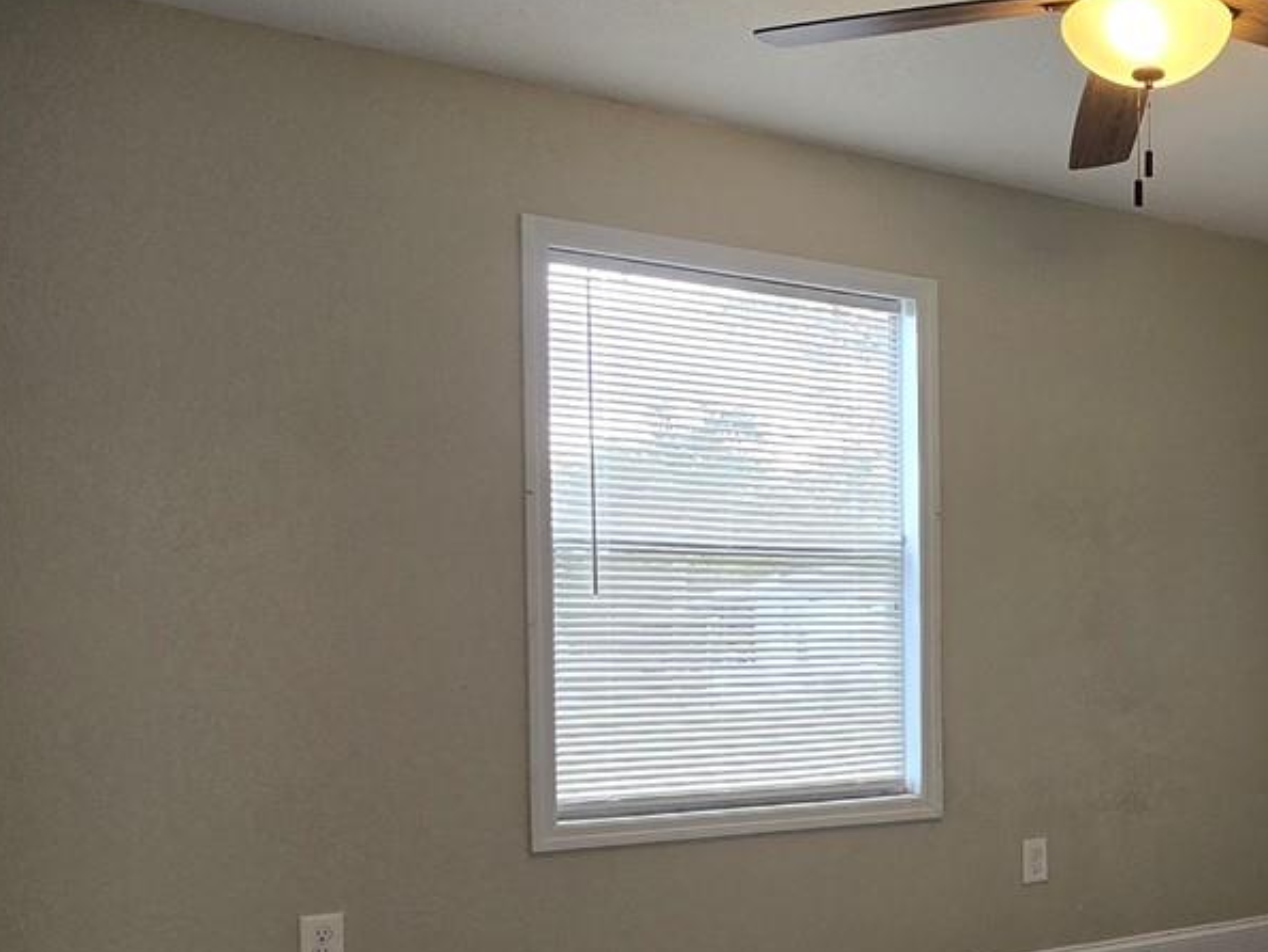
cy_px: 675
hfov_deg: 46.1
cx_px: 1202
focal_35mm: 35
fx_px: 1283
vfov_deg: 40.0
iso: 64
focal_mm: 2.2
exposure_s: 1/60
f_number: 2.2
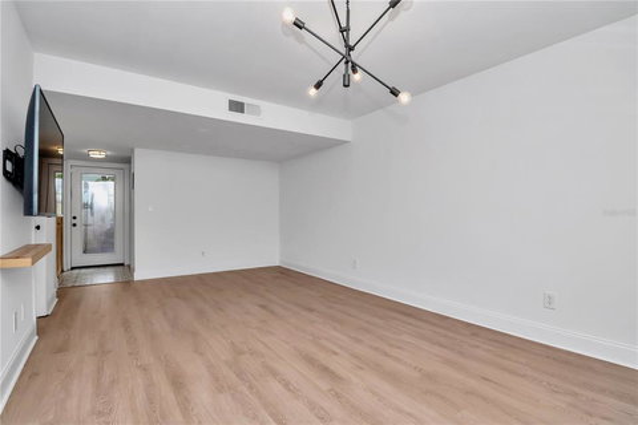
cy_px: 212
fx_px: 292
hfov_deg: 95.0
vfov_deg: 72.1
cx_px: 319
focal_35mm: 16
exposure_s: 1/160
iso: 640
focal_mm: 11
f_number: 8
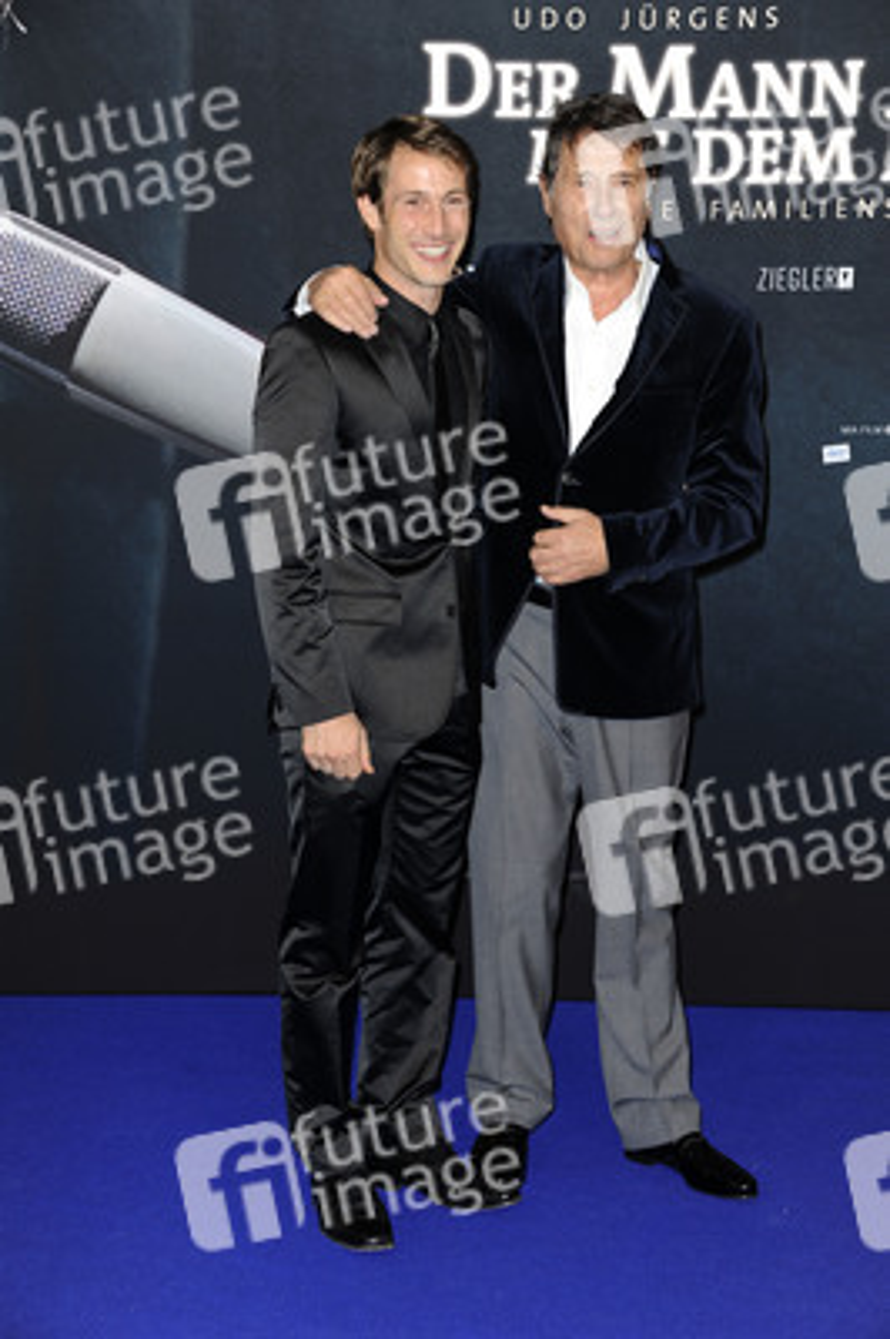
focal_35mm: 82
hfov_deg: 16.6
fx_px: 3046
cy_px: 670
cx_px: 445
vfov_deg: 24.8
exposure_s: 1/160
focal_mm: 82
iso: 500
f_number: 6.3
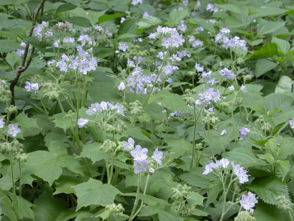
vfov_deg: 16.8
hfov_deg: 22.3
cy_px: 110
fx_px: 747
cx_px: 147
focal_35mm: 88
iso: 100
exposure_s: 1/8
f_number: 7.9
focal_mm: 22.3
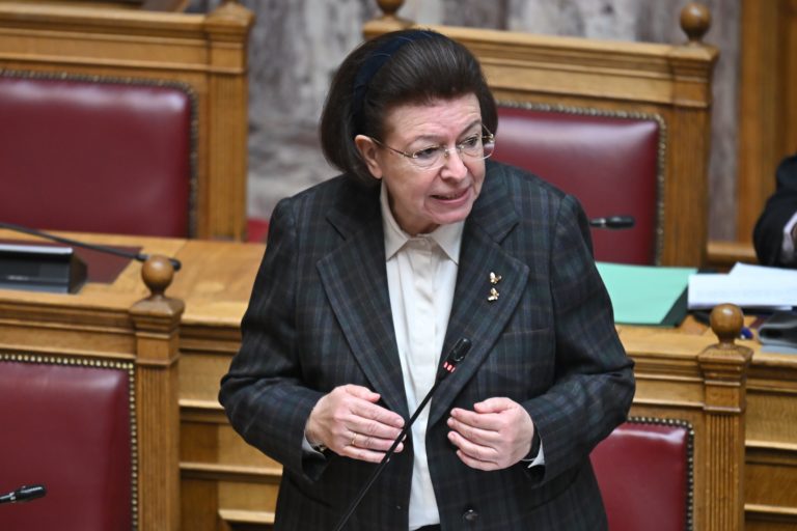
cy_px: 266
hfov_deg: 3.6
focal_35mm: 570
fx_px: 12618
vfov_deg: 2.4
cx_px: 398
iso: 4500
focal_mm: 570
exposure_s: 1/250
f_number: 6.3
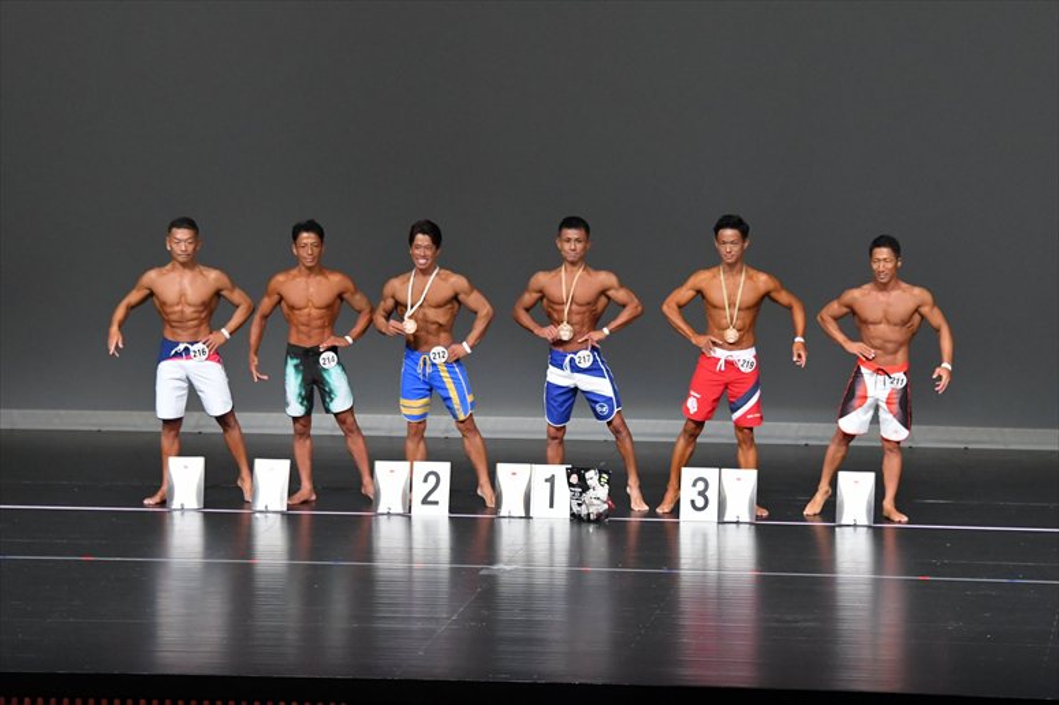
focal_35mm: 183
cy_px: 352
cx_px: 530
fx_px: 5381
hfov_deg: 11.2
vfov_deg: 7.5
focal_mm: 122
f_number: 5.6
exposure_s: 1/400
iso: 5000
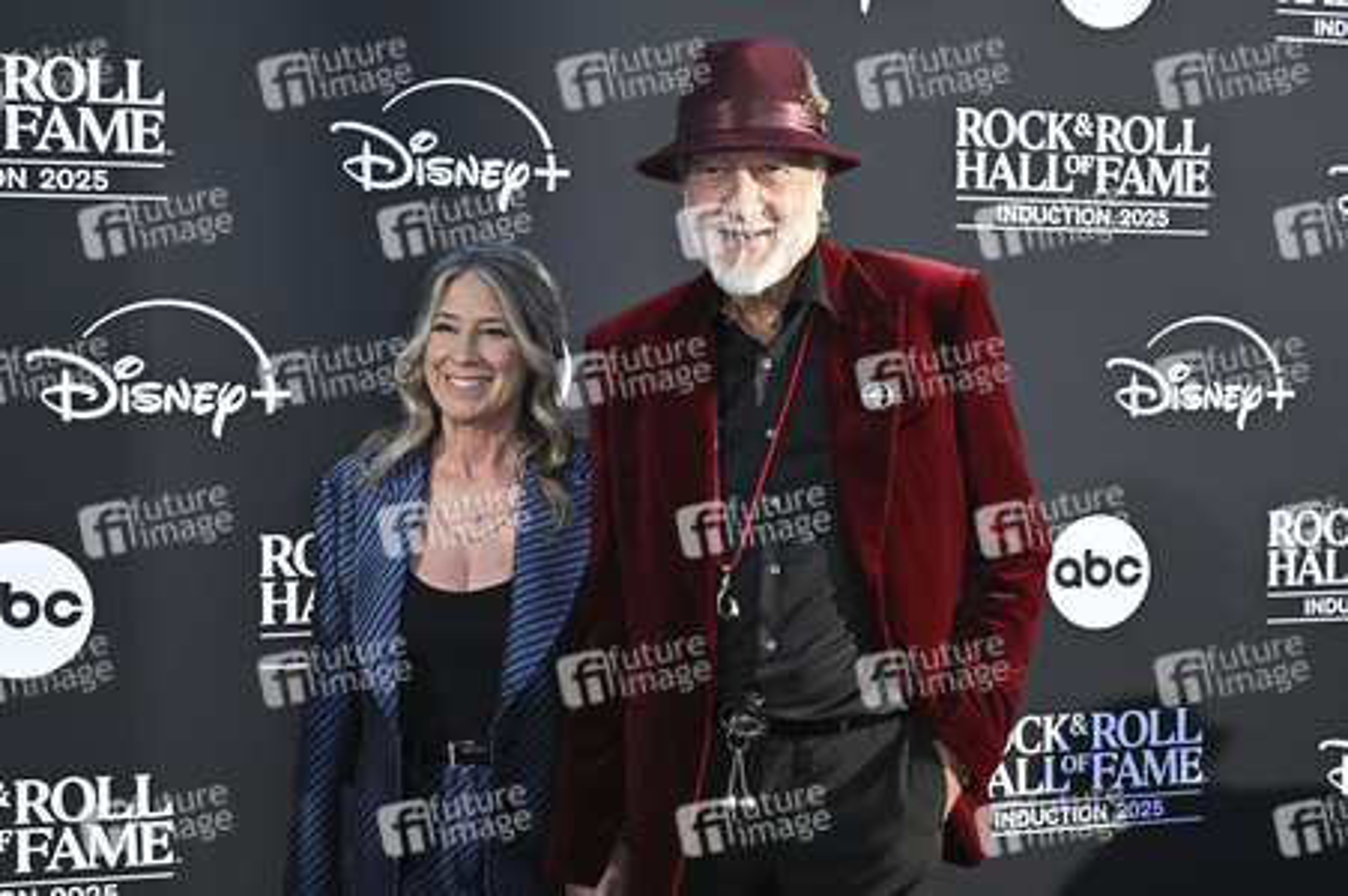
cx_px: 674
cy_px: 448
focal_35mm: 44
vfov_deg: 30.5
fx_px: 1646
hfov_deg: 44.5
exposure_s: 1/320
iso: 250
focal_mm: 44
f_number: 8
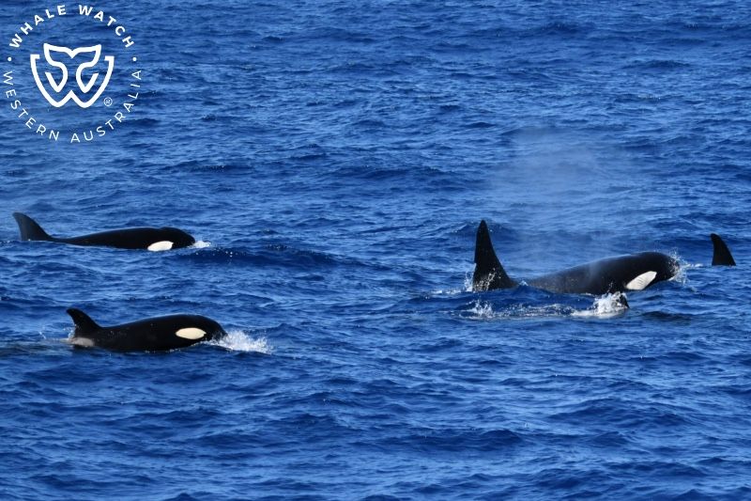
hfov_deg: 11.1
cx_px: 376
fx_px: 3858
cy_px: 250
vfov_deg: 7.4
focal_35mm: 185
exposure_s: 1/8000
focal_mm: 185
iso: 1000
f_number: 5.3
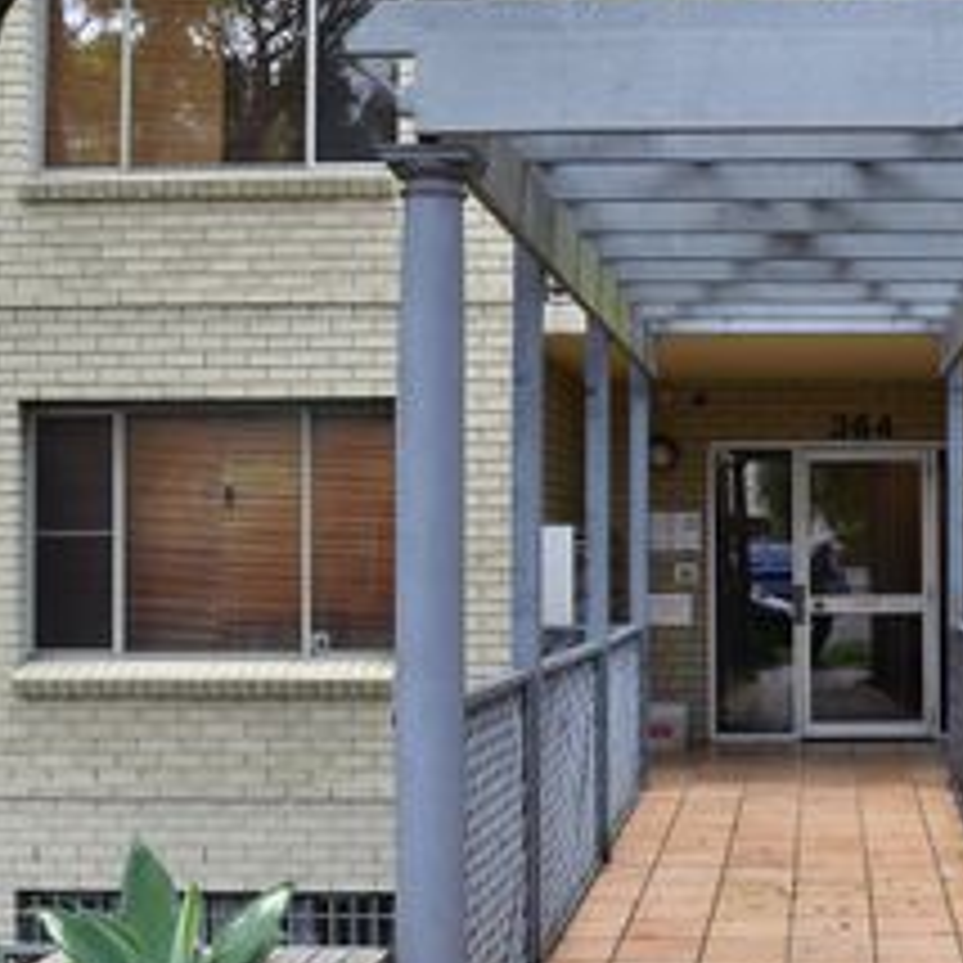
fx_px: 1763
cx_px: 832
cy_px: 506
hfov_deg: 29.5
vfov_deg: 30.6
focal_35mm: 56
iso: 400
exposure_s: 1/200
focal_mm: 20
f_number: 7.1
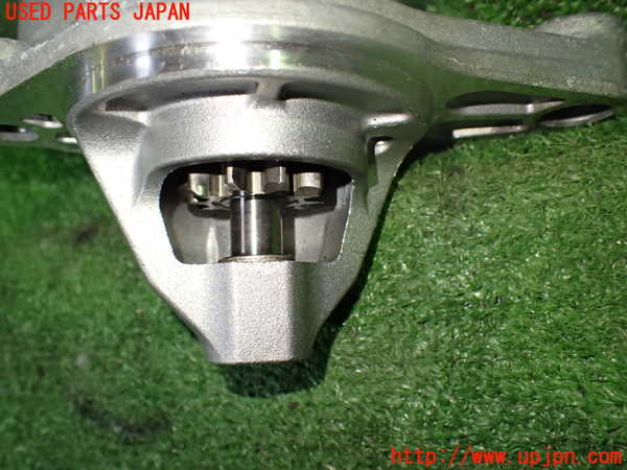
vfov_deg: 46.8
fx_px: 543
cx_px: 314
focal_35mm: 30
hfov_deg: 60.0
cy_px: 235
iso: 500
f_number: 2.3
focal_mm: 5.4
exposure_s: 1/125
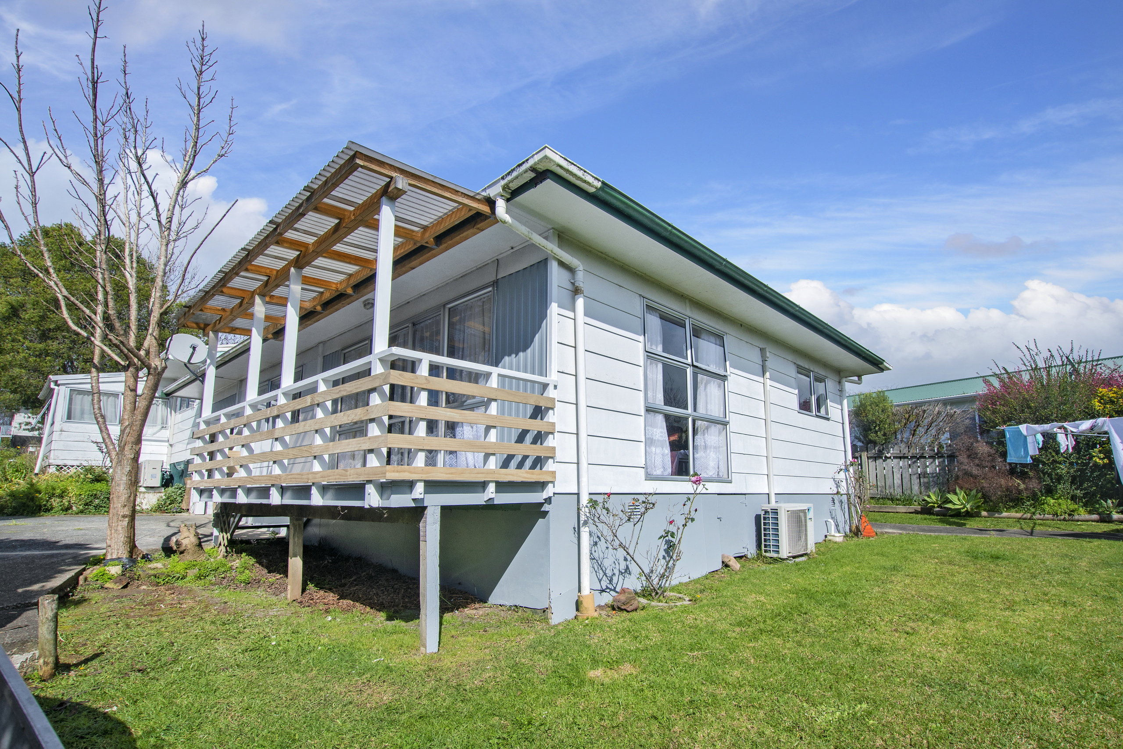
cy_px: 374
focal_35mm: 16
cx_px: 562
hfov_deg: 95.0
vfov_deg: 72.1
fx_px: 515
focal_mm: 11
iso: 200
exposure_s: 1/500
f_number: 8
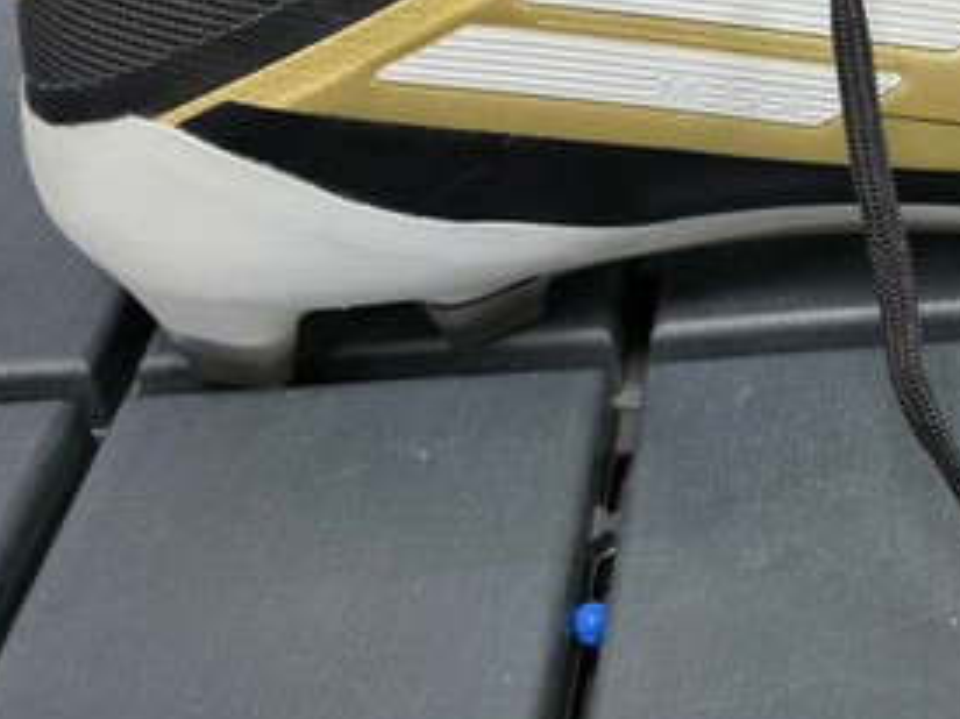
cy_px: -304
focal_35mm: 67
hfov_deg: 26.8
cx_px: 1040
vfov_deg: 19.6
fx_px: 1857
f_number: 1.7
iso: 200
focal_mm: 6.3
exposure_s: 1/100
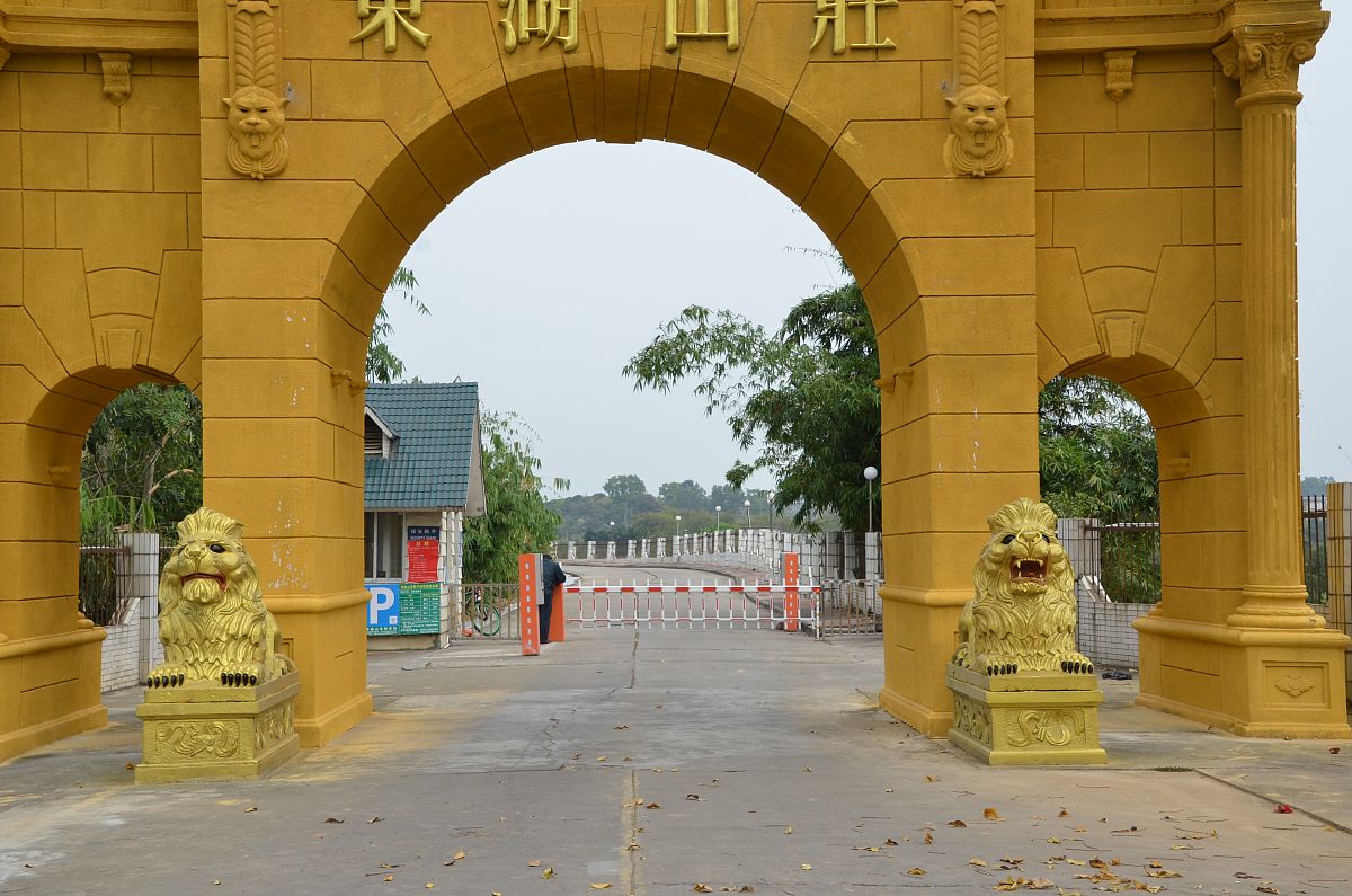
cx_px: 676
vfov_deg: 25.6
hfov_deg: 37.9
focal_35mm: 52
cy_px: 448
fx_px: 1968
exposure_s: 1/500
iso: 400
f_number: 11
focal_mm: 35
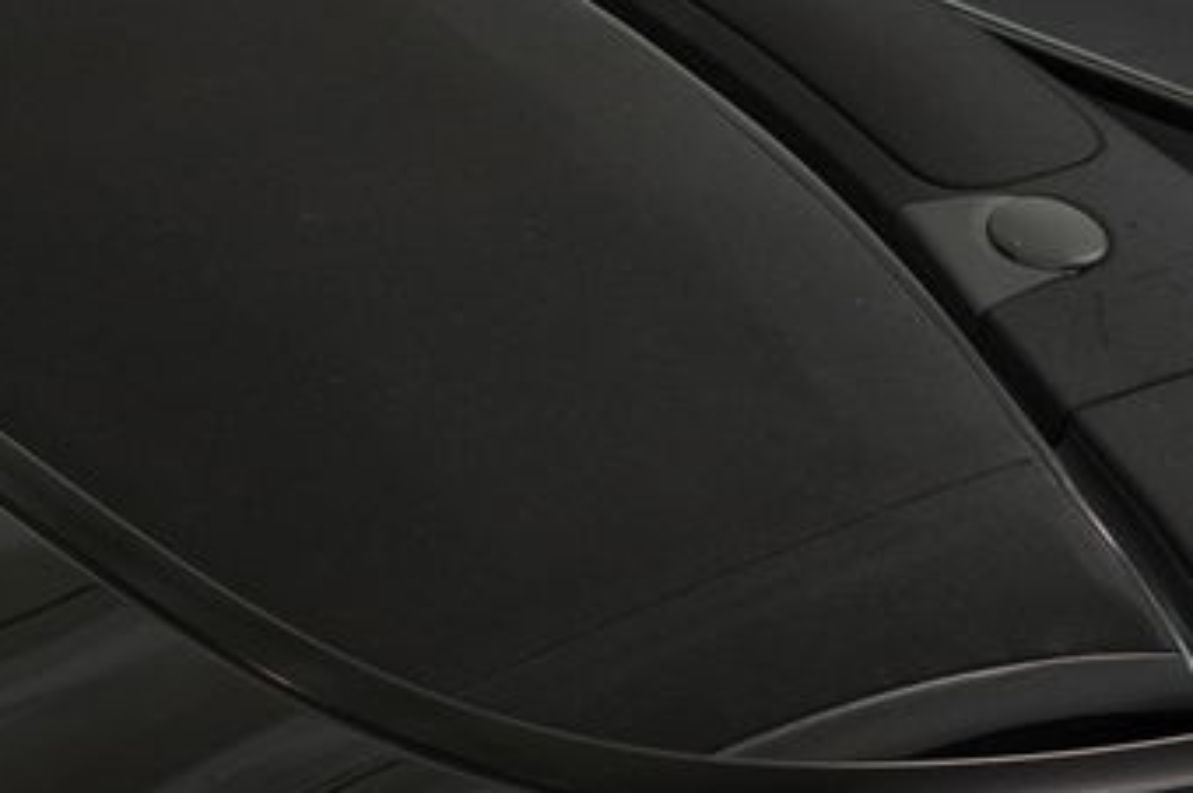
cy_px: 267
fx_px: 3480
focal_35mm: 105
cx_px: 716
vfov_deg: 13.0
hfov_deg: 19.4
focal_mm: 31
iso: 400
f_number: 4
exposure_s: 1/40
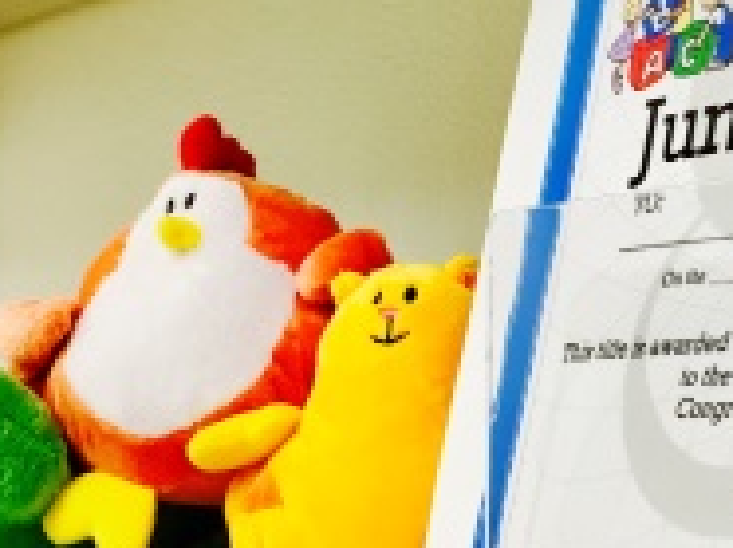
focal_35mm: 84
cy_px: 225
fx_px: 1776
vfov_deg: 17.5
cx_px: 719
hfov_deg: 22.5
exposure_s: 1/30
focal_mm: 4.15
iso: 40
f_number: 2.2
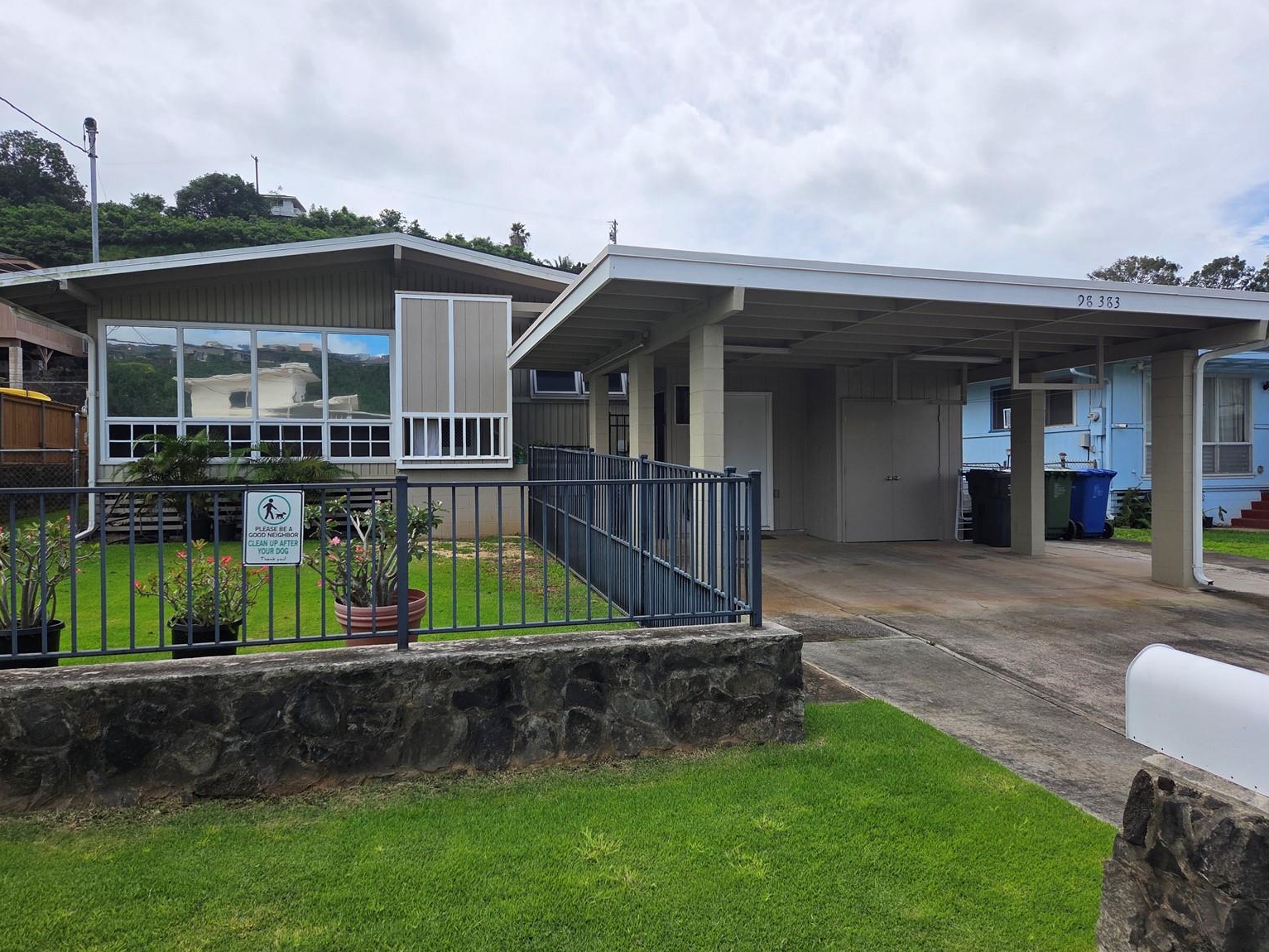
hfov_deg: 71.6
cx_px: 618
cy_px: 479
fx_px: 880
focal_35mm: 24
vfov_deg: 56.8
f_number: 1.8
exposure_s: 1/5399
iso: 80
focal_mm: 5.4
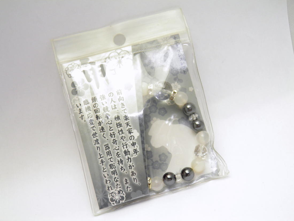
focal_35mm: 49
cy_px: 110
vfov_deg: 29.7
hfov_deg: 38.9
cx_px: 147
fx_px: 416
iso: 80
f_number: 3.5
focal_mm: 8.9
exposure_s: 1/40
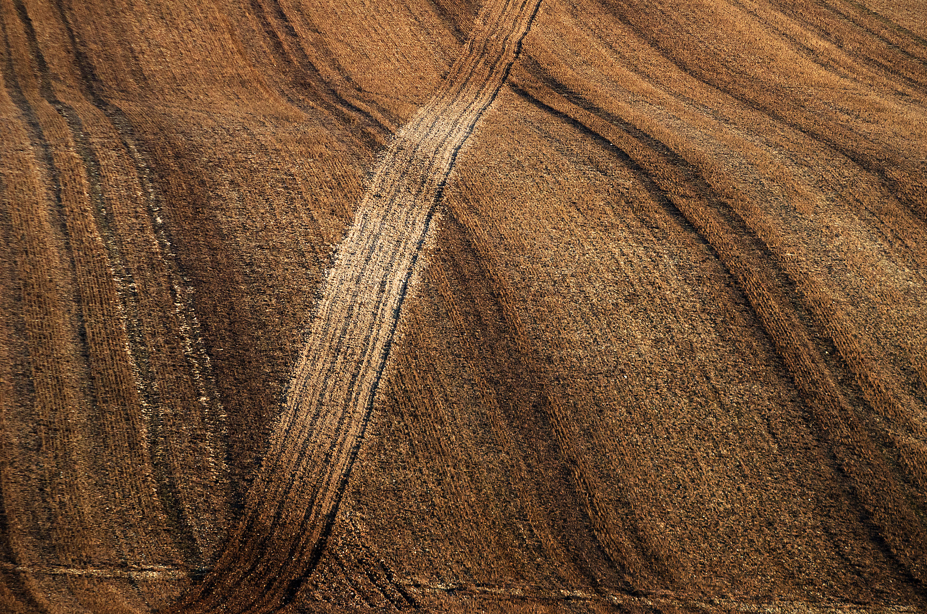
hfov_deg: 4.2
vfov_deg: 2.8
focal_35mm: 495
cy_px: 307
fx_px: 12718
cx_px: 464
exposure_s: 1/640
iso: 640
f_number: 9
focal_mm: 330
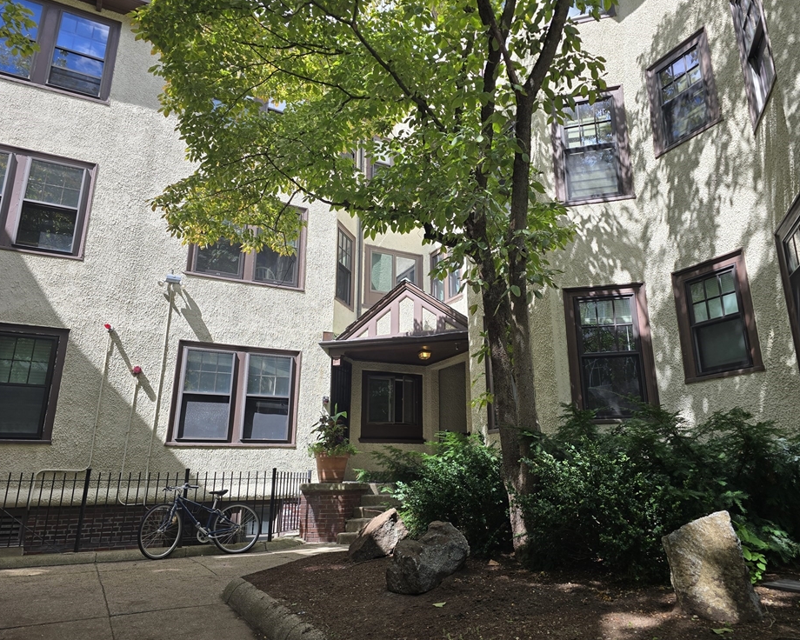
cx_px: 436
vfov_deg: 56.8
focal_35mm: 25
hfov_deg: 68.0
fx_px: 592
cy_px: 307
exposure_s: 1/267
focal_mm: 6.3
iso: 12
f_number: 1.7
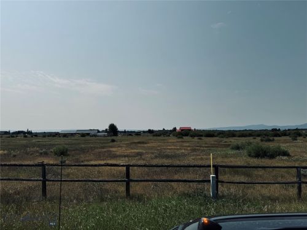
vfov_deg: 56.8
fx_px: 213
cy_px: 115
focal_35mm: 24
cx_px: 154
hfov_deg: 71.6
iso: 80
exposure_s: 1/15152
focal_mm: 6.76
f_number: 1.78
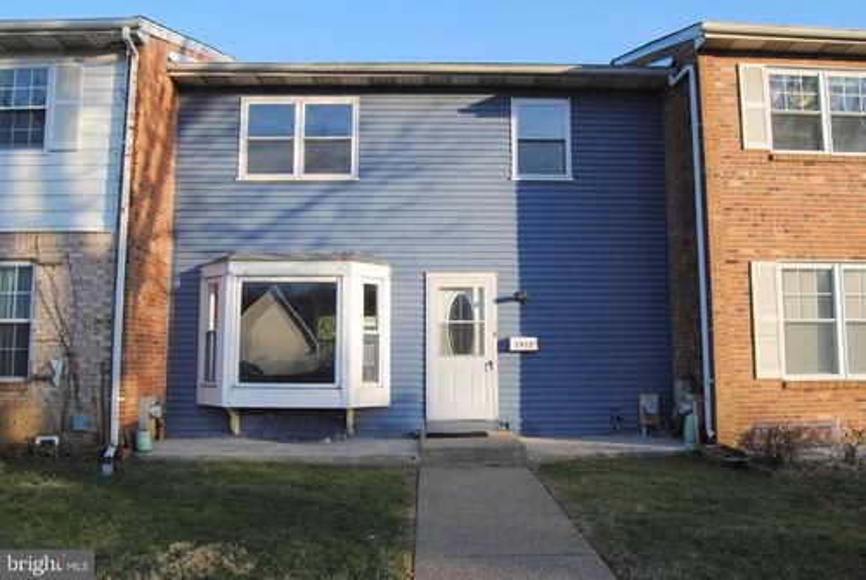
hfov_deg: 67.3
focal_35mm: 27
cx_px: 433
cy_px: 290
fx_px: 650
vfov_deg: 48.1
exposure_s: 1/160
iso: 100
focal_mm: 18
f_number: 6.3
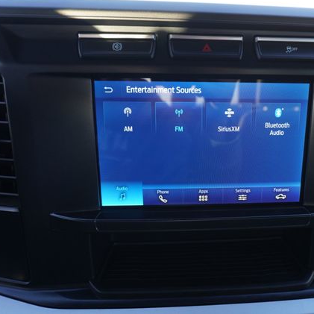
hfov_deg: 51.8
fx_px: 318
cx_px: 204
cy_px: 155
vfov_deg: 52.5
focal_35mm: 31
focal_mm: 16
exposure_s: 1/60
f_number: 4
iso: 400
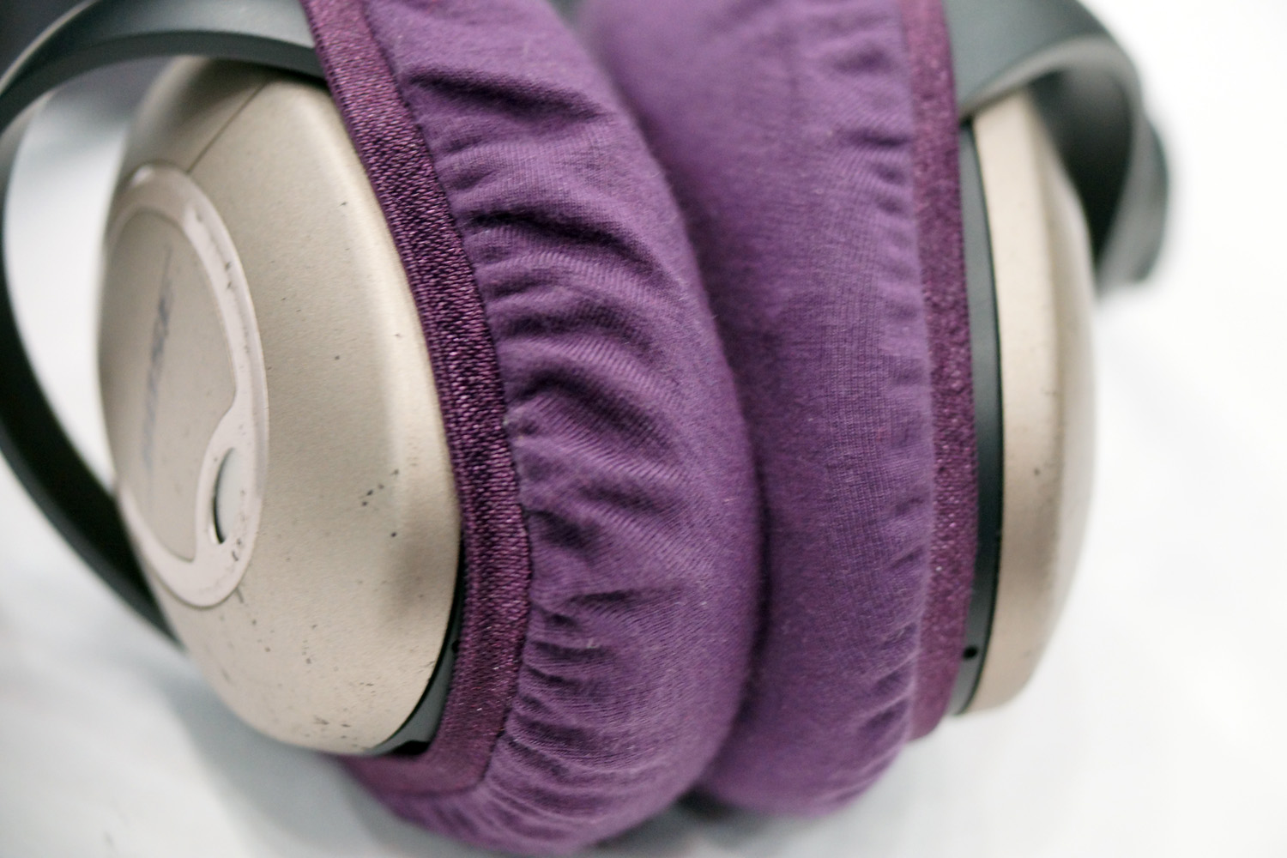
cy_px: 429
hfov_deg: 17.1
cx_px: 644
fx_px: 4290
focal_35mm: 120
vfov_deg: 11.4
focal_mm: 80
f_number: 4.5
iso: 800
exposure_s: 1/50
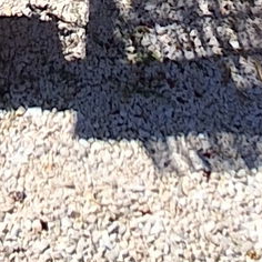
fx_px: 1096
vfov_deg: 12.0
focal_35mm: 128
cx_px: 104
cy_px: -274
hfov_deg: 13.6
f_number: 2.2
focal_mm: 1.46
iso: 50
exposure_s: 1/1018
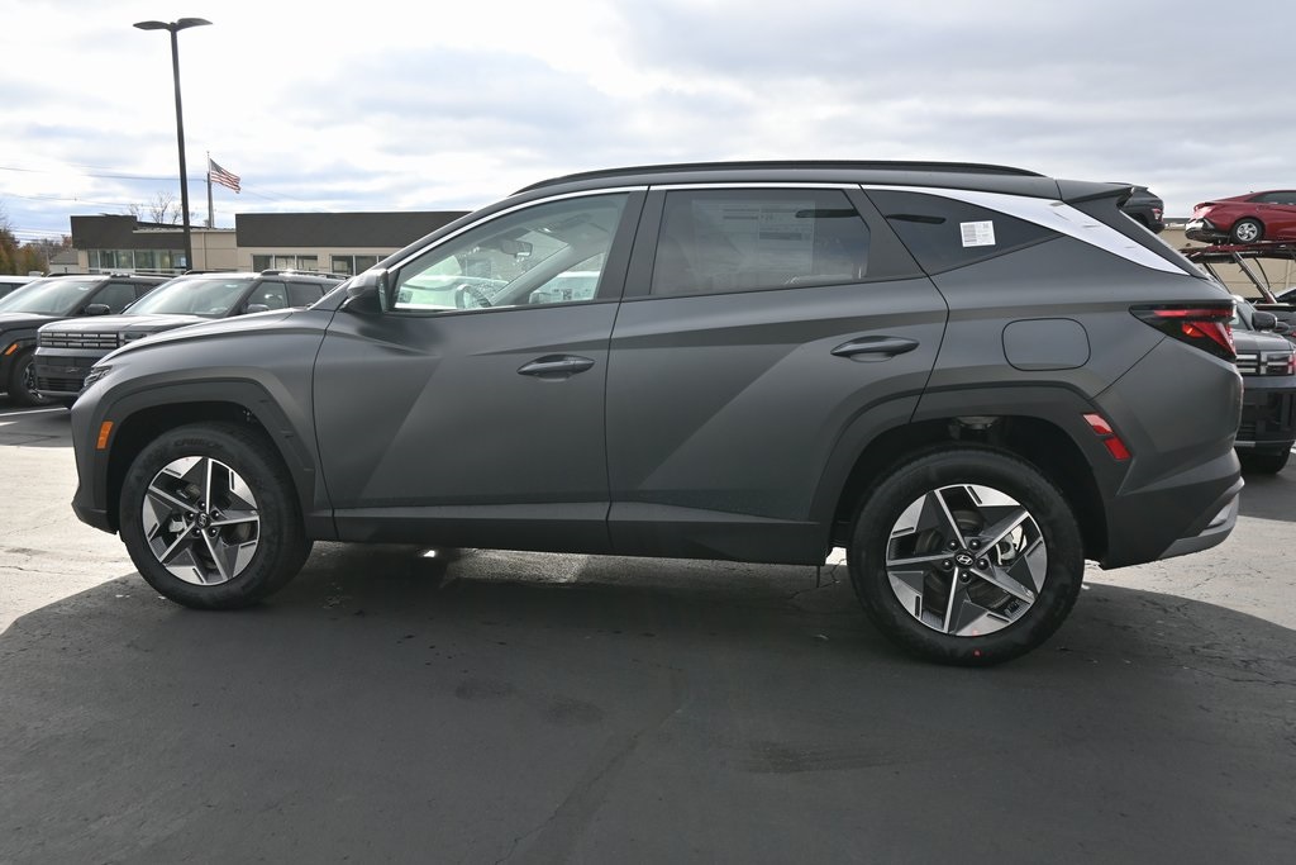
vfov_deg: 50.4
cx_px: 648
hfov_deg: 70.4
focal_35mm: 26
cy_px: 432
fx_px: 918
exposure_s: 1/250
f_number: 5.6
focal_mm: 17
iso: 110
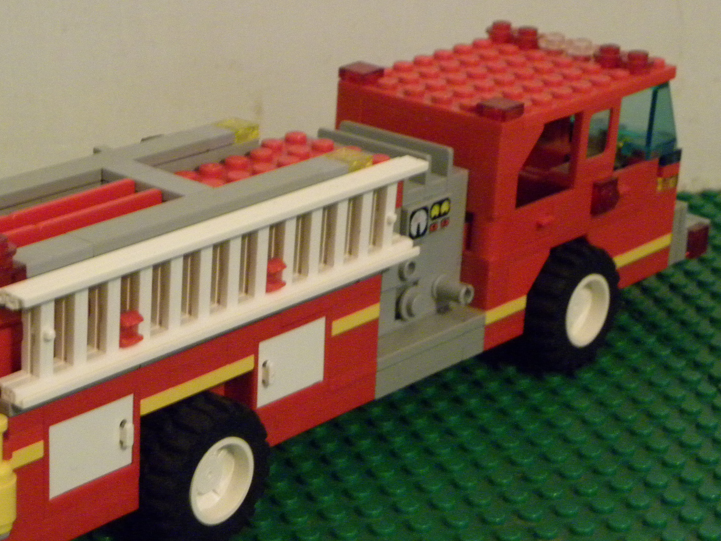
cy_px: 277
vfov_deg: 15.4
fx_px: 2000
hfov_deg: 20.4
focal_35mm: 96
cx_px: 244
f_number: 3.5
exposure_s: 1/9.6
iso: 460
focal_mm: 11.8
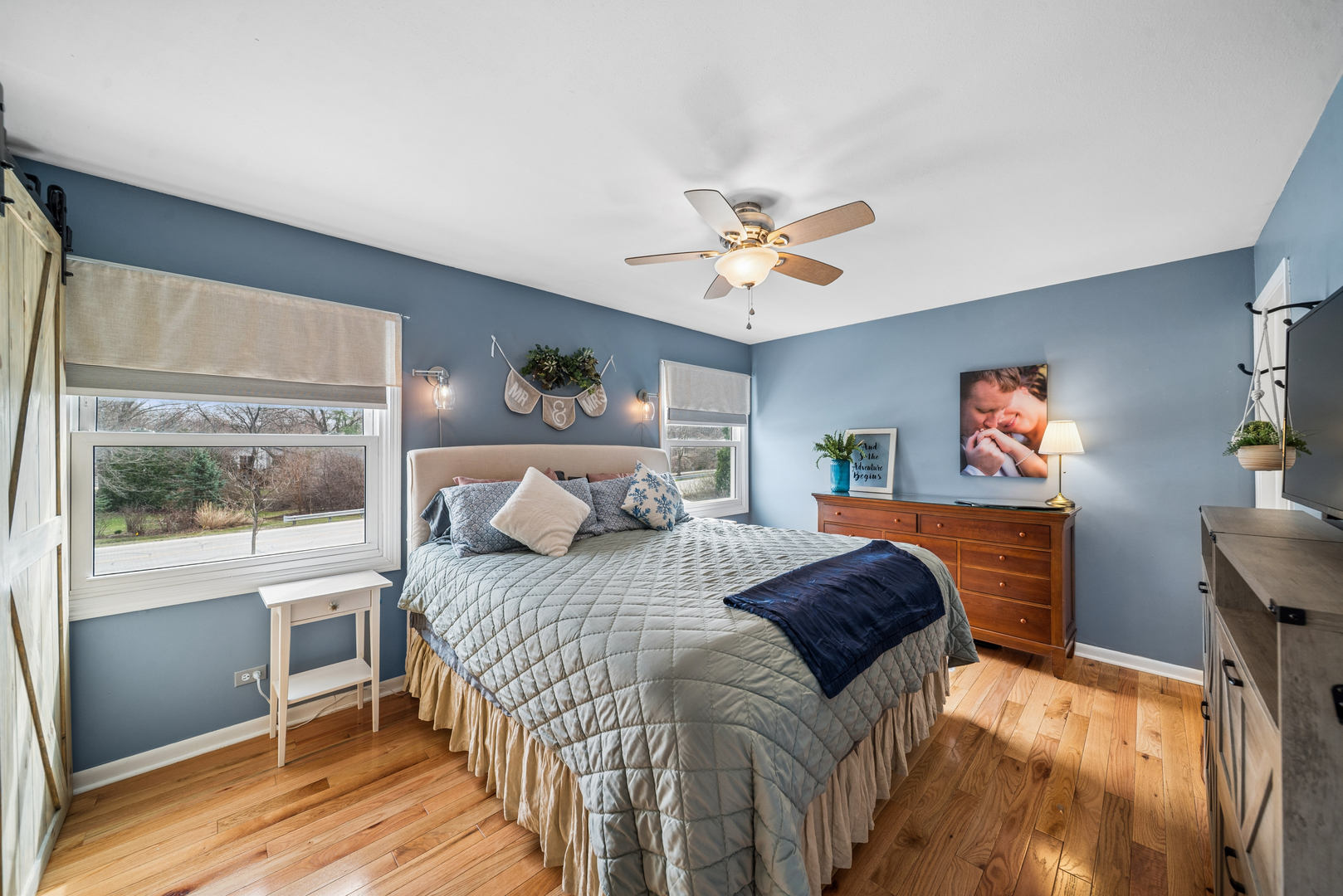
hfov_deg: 100.4
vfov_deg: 77.4
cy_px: 448
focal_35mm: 15
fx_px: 560
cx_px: 672
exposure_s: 1/13
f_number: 8
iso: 400
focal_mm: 15
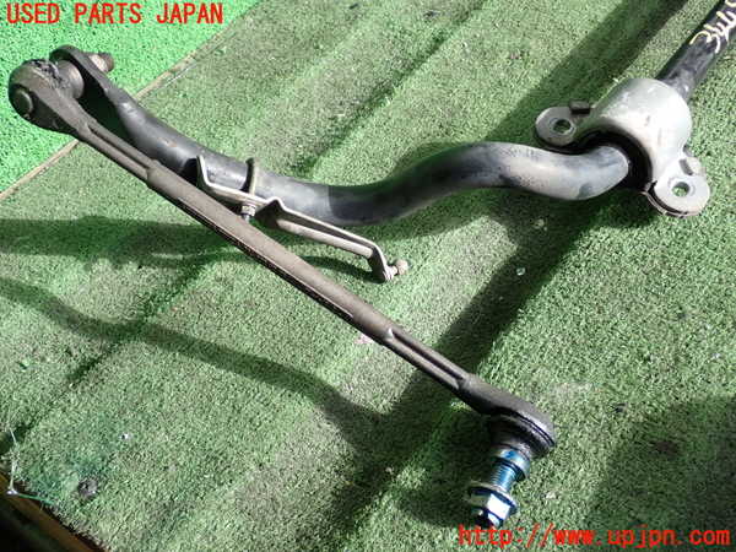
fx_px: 872
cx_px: 368
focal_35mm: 41
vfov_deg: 35.1
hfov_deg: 45.8
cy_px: 276
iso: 100
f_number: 2.8
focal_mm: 7.31
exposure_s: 1/160
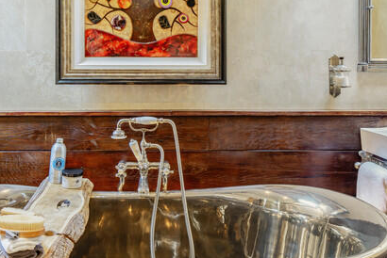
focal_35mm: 35
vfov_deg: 37.0
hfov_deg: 53.5
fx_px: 377
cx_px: 134
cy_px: 63
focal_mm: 14
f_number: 8
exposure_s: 1
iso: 100
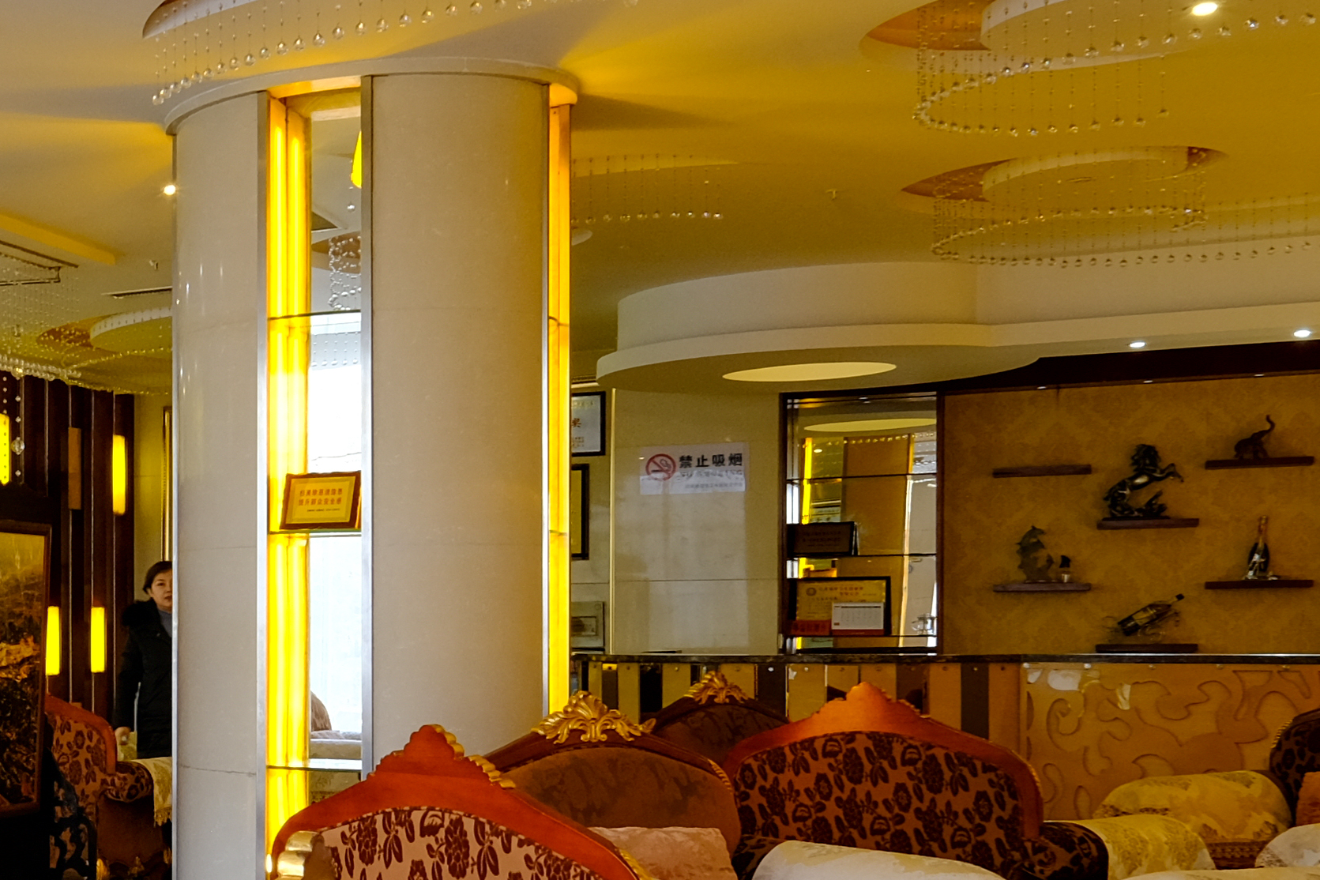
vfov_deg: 24.0
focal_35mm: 56
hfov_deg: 29.3
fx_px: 2053
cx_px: -366
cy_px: 652
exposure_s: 1/7.5
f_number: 7.1
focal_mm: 10
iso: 320
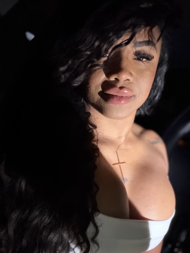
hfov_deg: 46.8
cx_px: 95
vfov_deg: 60.0
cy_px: 126
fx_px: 220
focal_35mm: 30
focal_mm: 2.71
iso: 1600
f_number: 1.9
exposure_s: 1/15
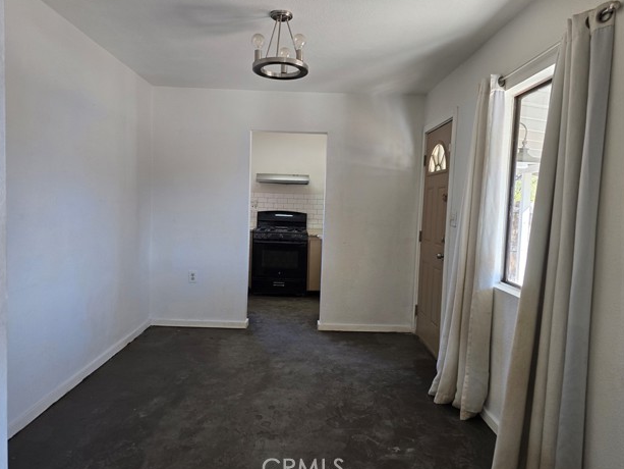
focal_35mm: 24
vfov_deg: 56.8
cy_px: 238
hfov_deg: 71.6
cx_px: 302
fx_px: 433
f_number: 1.7
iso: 100
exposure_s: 1/120
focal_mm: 6.3
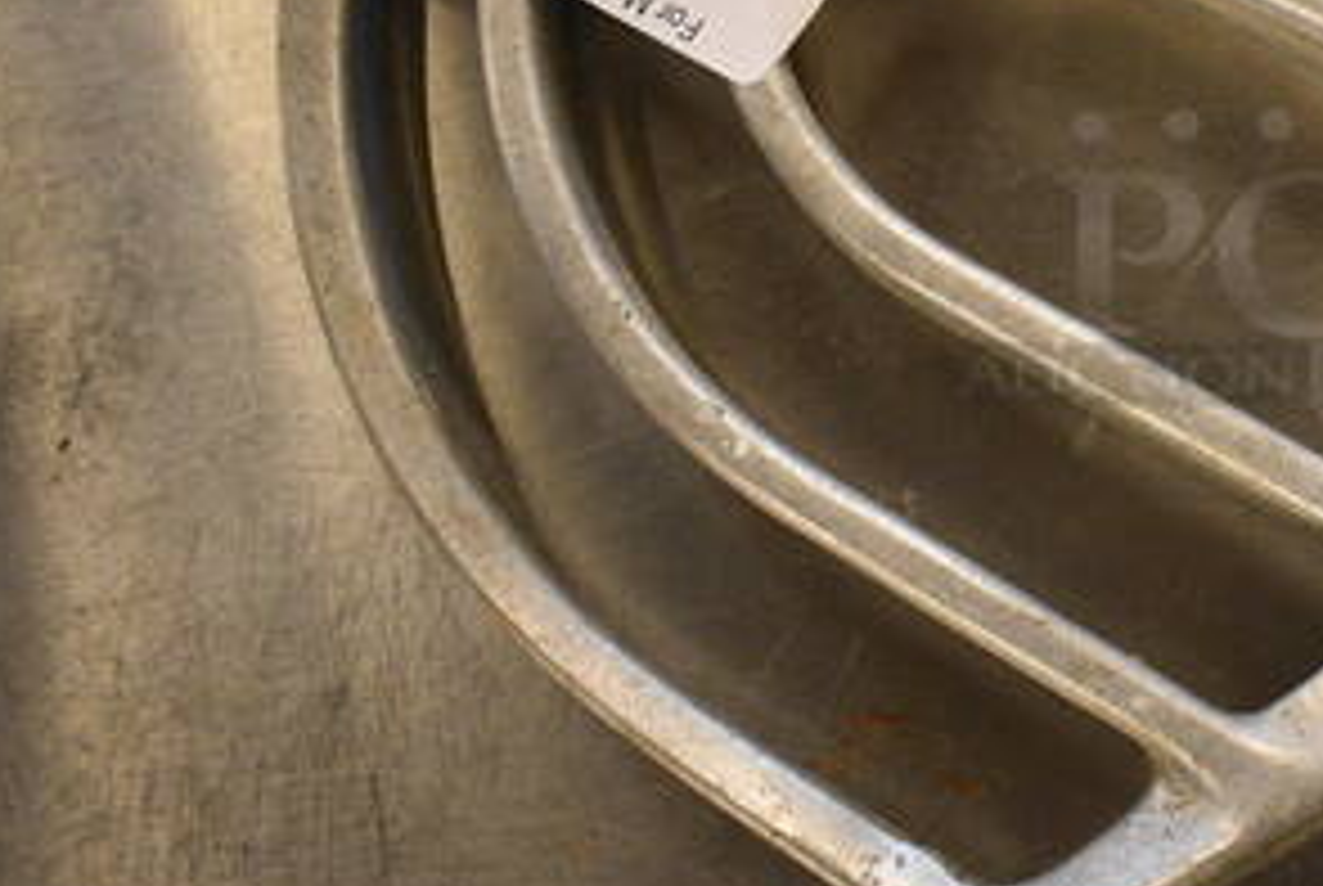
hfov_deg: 33.1
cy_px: 247
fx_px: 2061
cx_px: 1274
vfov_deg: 24.1
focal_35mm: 56
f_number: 3.5
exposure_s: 1/125
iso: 2800
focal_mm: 18
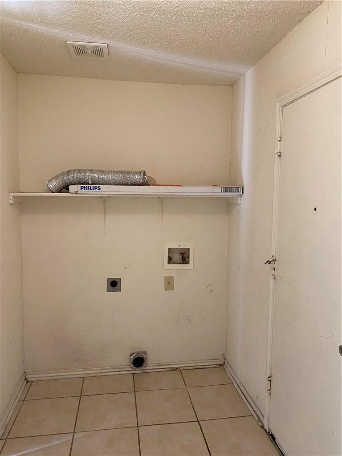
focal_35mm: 26
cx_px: 171
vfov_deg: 67.3
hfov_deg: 53.1
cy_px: 228
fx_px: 343
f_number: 1.8
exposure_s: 1/60
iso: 200
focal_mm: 4.25
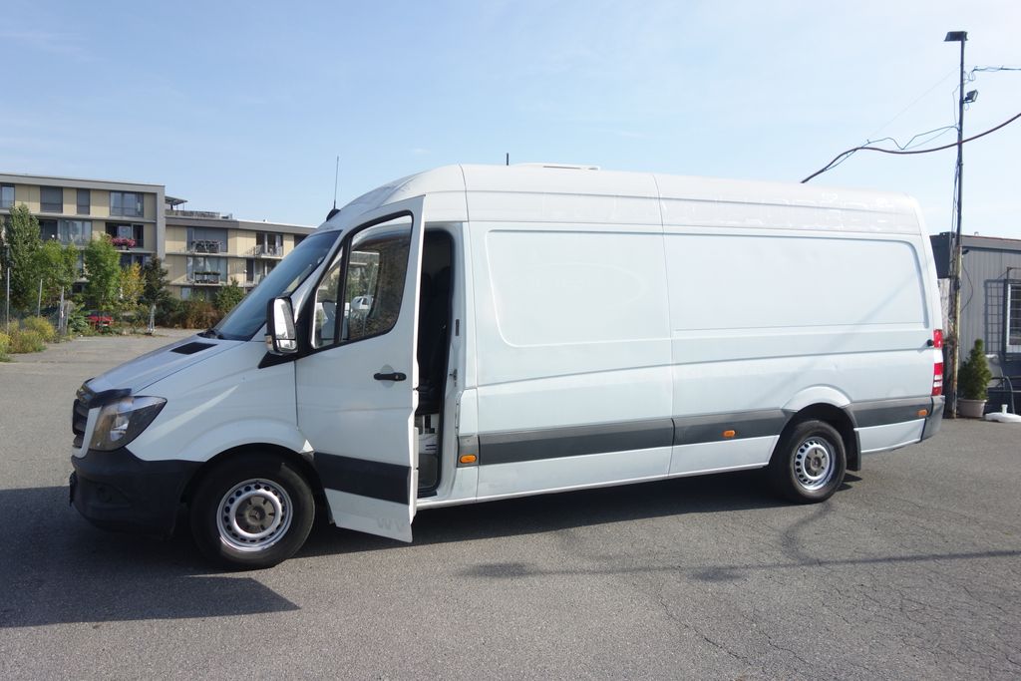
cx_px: 510
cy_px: 340
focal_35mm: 28
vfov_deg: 46.4
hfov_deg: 65.5
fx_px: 794
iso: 125
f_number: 2.2
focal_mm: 10.4
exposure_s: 1/2000
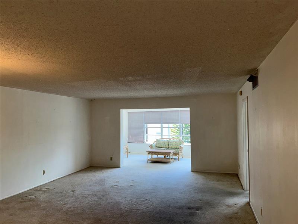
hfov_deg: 67.3
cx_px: 149
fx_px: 224
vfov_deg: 53.1
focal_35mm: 26
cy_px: 112
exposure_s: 1/174
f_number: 1.5
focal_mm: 5.7
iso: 32
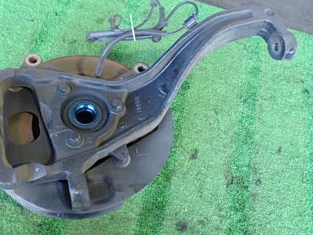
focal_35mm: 37
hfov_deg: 50.0
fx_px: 335
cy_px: 119
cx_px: 141
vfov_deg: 38.7
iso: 250
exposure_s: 1/30
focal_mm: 5.4
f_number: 2.3
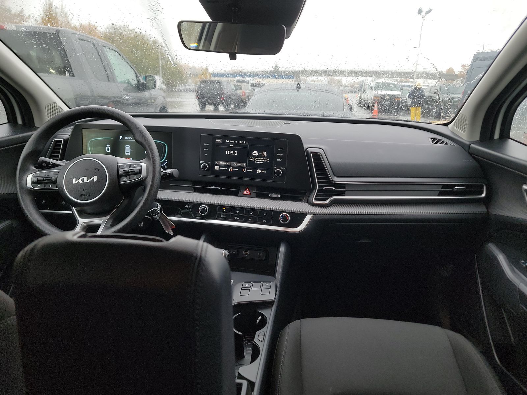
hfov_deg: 71.6
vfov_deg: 56.8
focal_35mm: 24
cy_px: 198
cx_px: 264
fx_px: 365
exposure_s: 1/59
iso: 154
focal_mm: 6.7
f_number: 1.8
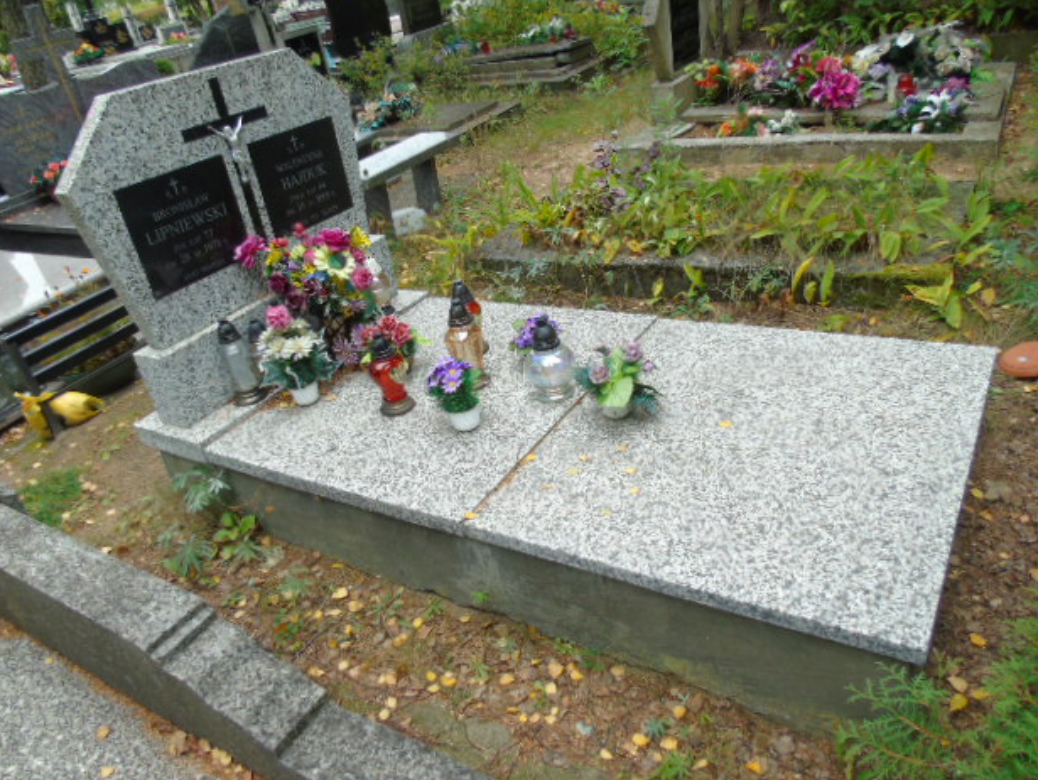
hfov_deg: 67.3
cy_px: 393
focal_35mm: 26
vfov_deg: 53.1
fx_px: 780
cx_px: 520
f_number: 3.4
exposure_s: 1/100
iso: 80
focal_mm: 4.4
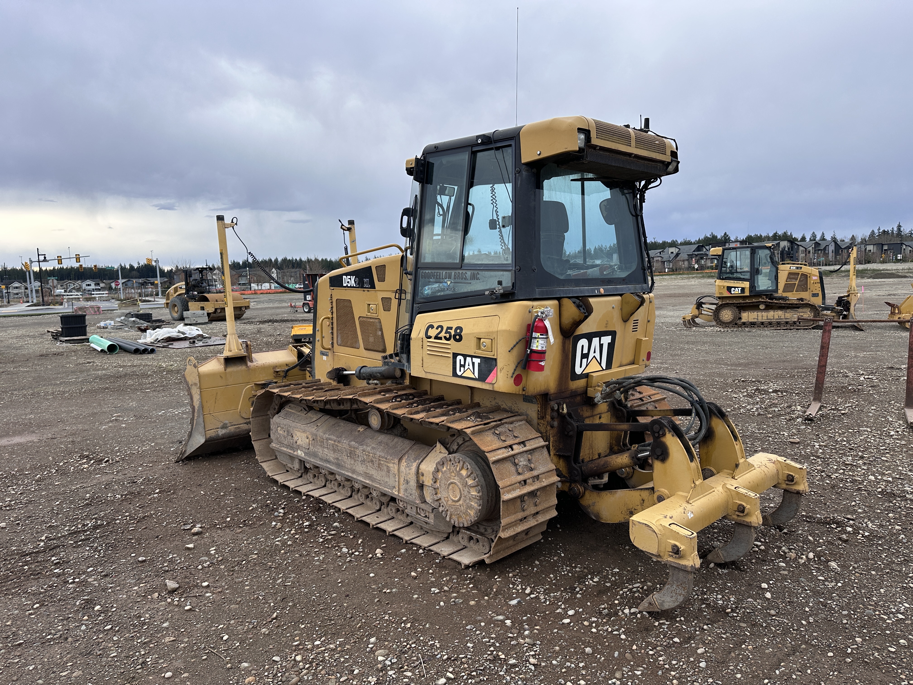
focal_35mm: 24
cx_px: 456
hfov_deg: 71.6
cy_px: 342
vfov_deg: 56.8
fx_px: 633
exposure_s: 1/1029
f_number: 1.78
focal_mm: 6.86
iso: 80
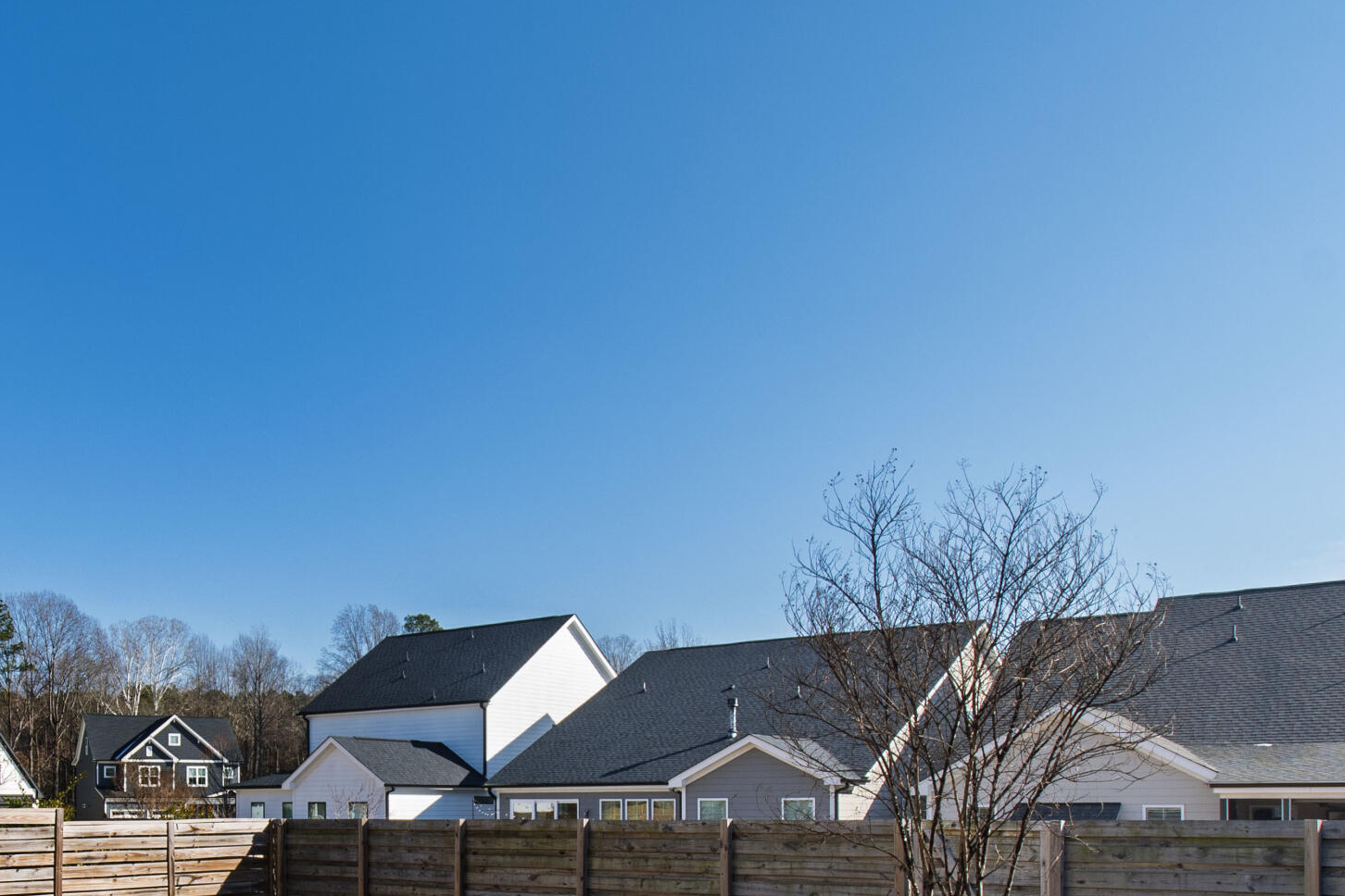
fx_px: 1158
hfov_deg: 57.7
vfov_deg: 39.8
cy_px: 772
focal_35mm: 31
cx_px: 366
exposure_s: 1/250
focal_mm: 10
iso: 100
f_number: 8
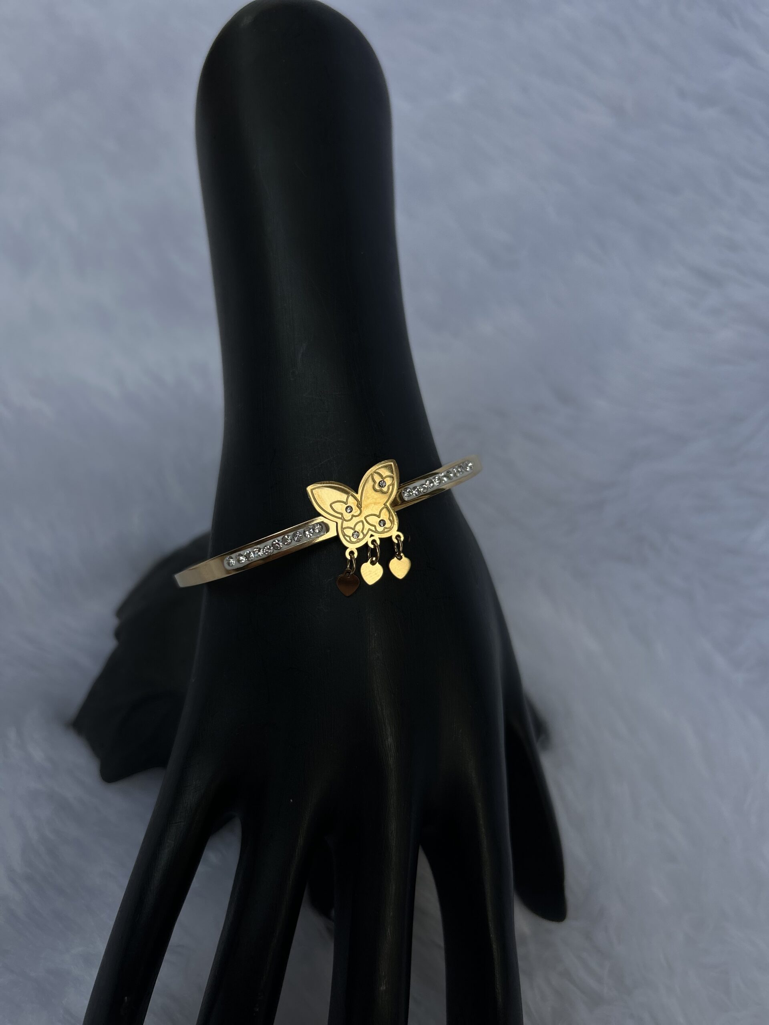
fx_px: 770
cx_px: 384
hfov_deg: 53.1
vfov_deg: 67.3
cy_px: 512
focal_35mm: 26
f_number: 1.5
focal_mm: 5.7
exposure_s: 1/791
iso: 50
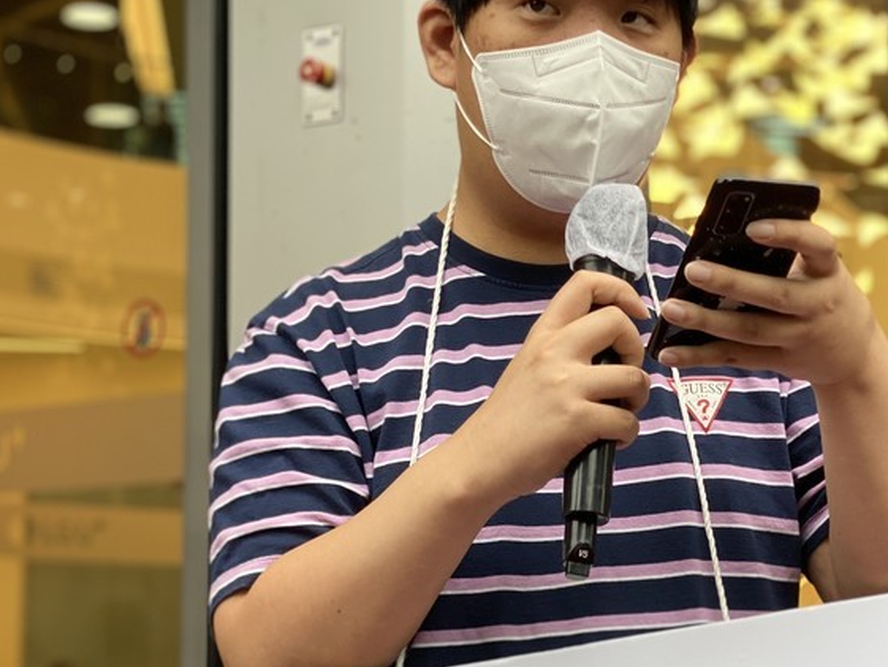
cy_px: 390
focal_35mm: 89
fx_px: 2284
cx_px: 755
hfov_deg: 21.6
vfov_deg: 16.6
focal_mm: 6
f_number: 2
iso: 80
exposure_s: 1/120
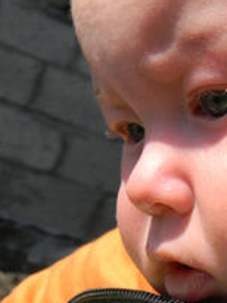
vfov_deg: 21.7
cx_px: 203
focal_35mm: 90
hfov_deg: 16.2
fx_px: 786
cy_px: 124
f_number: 3.8
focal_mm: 7.3
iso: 80
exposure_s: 1/615
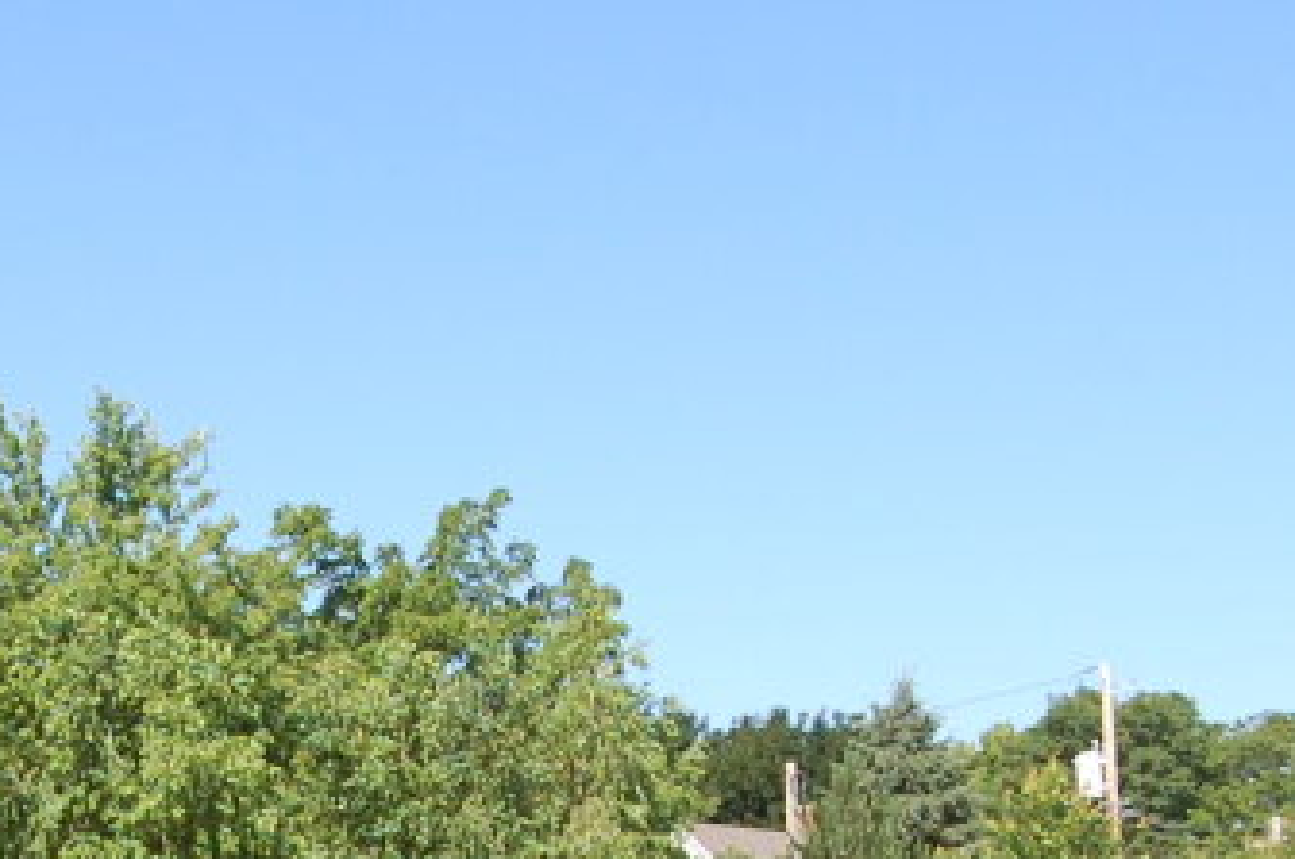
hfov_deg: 19.5
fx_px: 3700
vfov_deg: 13.0
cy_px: 992
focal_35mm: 103
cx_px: 173
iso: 200
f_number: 8
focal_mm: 18
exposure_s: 1/250
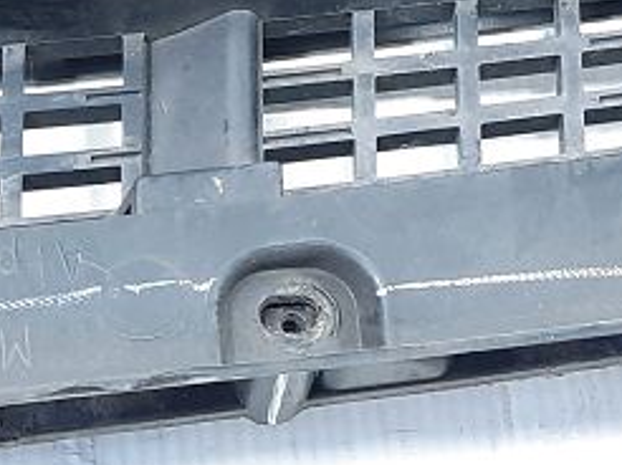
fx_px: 2190
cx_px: 478
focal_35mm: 122
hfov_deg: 16.1
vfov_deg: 12.0
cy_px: 20
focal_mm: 4.6
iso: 160
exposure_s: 1/50
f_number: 2
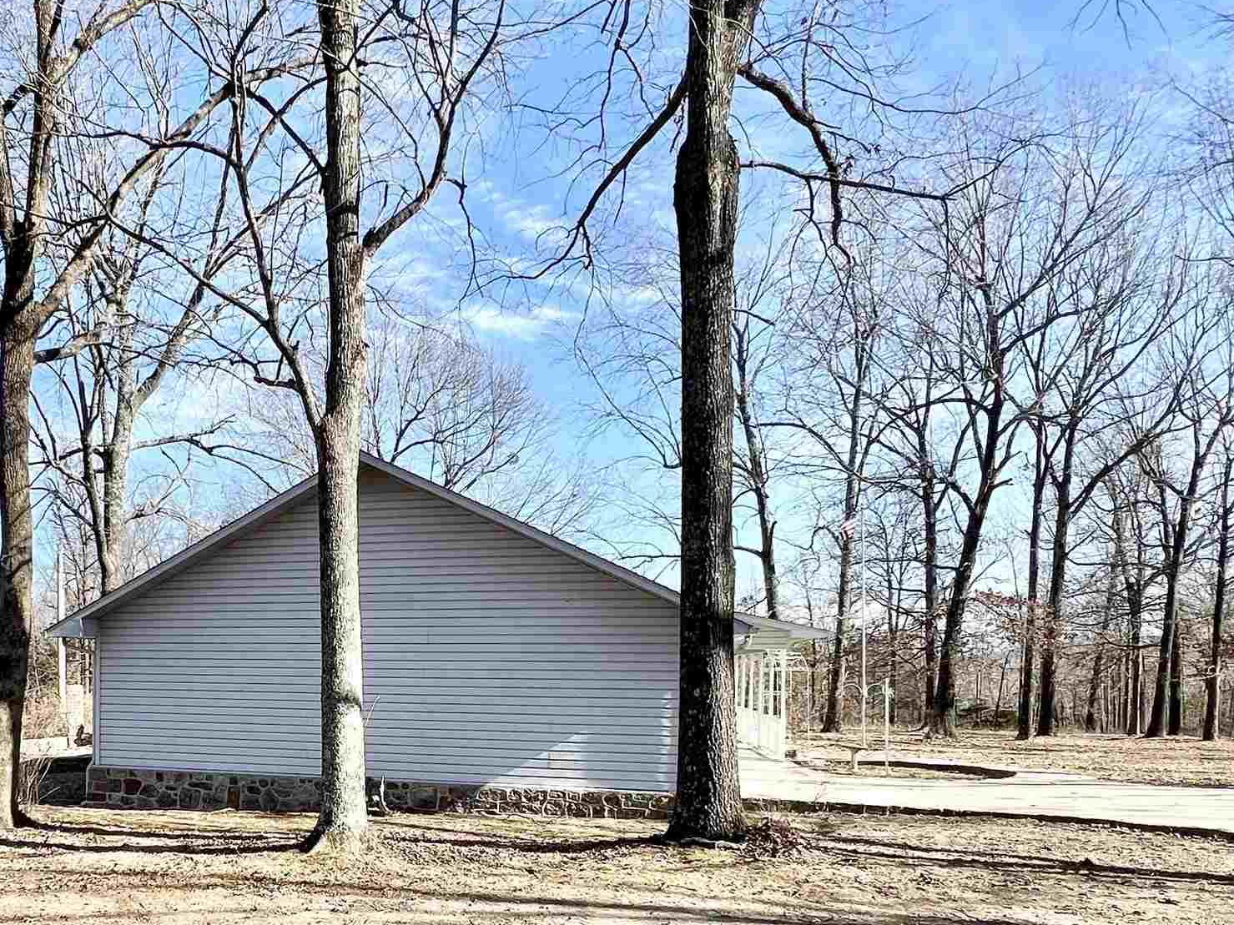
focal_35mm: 27
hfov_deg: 60.3
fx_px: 962
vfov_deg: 49.5
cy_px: 685
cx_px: 254
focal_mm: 1.57
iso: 32
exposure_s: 1/821
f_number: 1.8
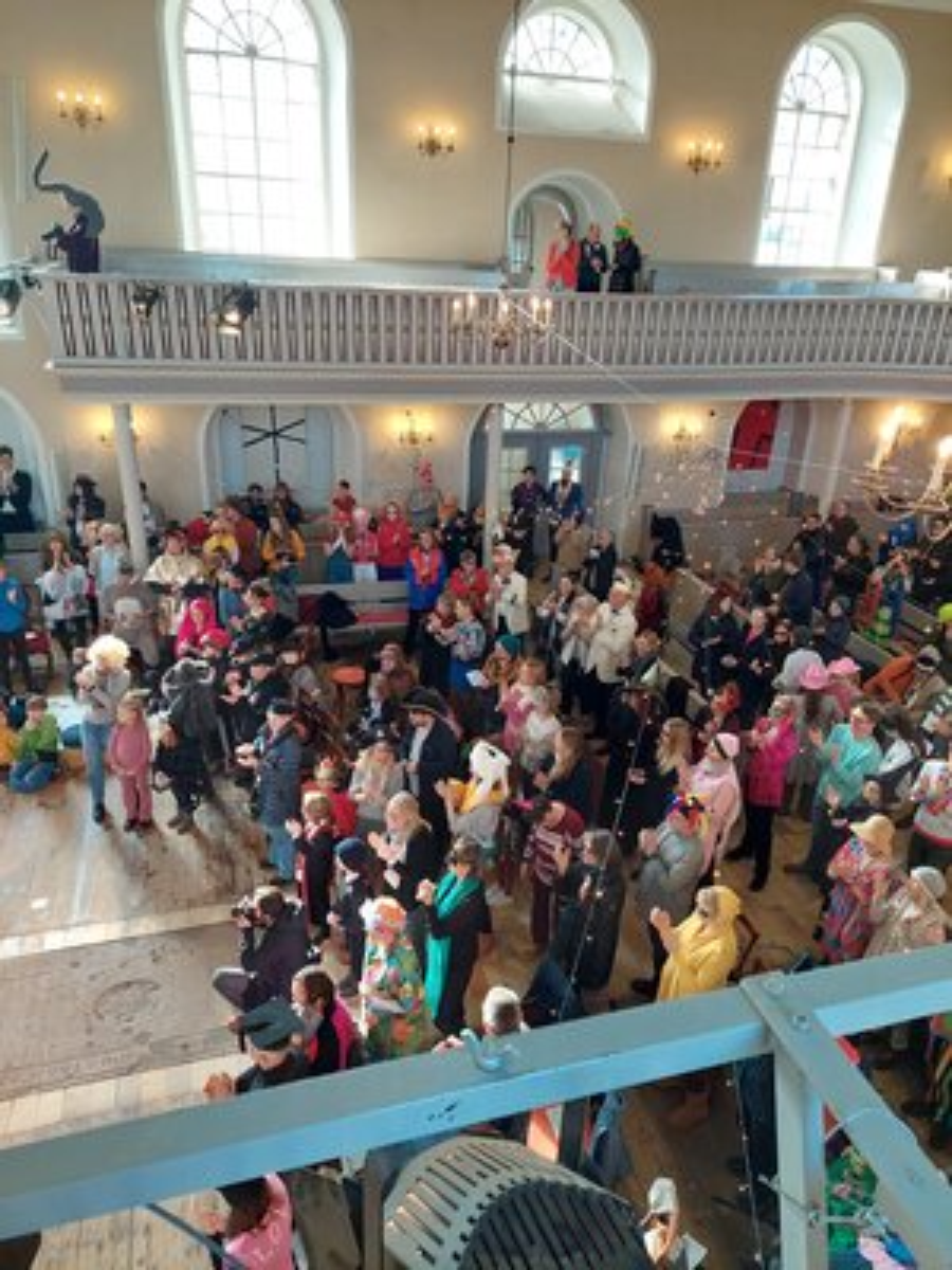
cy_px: 635
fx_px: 917
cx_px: 476
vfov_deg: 69.4
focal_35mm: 25
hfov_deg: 54.9
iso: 250
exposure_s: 1/50
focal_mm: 5.23
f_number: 1.8
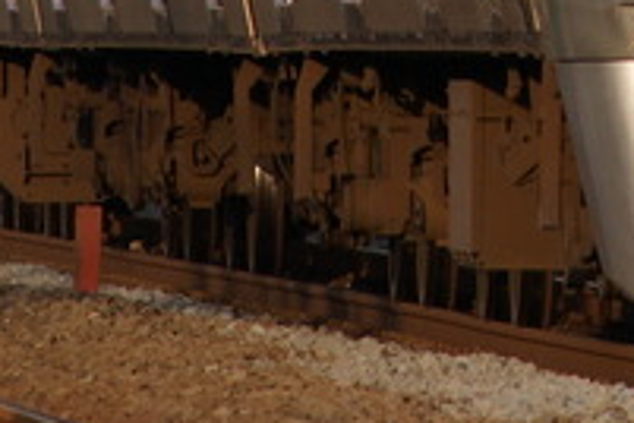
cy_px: -346
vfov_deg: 0.9
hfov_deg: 1.3
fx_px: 26961
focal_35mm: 1531
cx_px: 628
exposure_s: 1/320
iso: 200
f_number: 9
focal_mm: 200
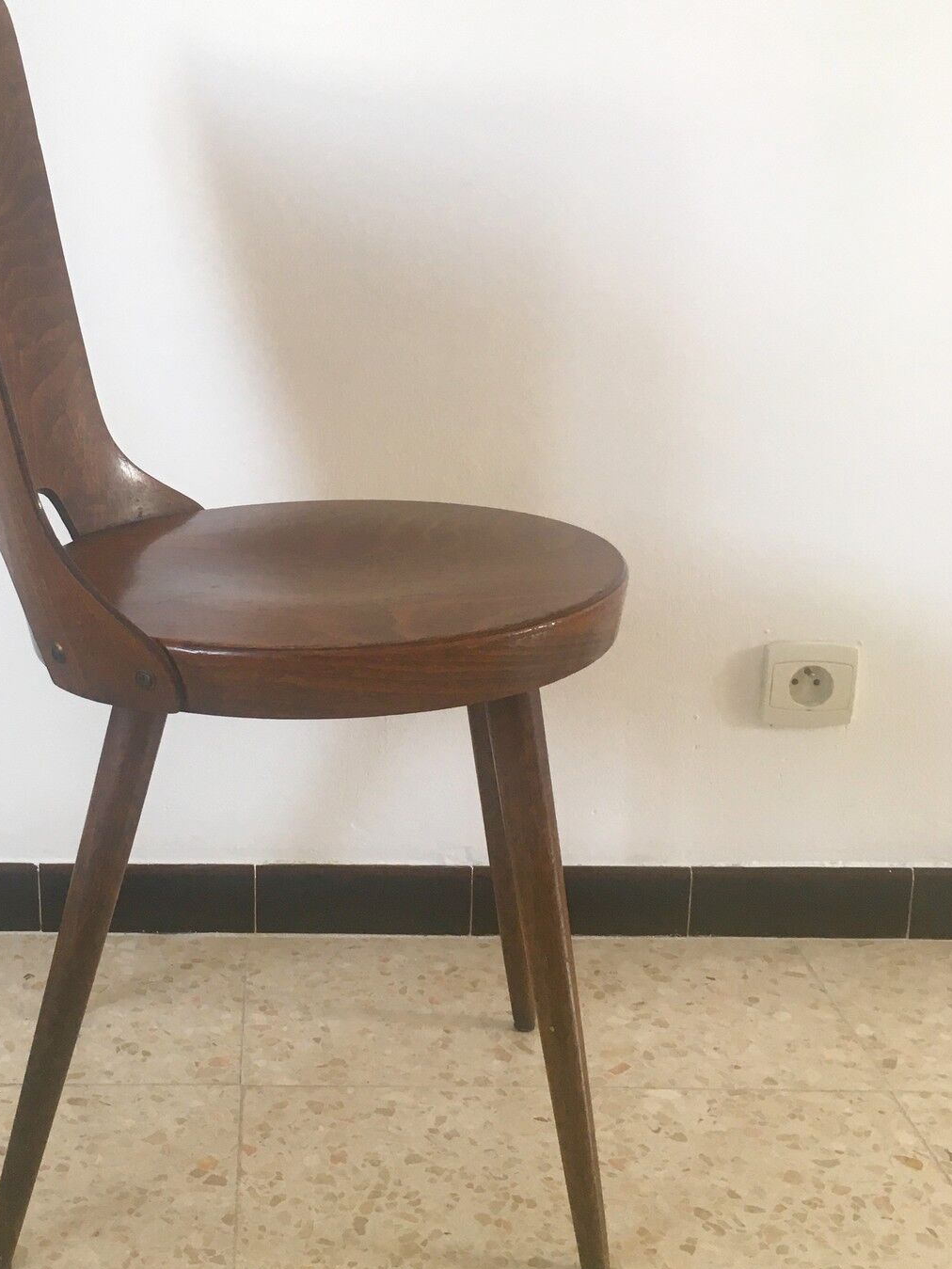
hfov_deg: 33.1
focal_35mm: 43
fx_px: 1577
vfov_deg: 43.8
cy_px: 610
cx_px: 278
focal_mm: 4.15
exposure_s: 1/33
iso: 40
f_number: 2.2
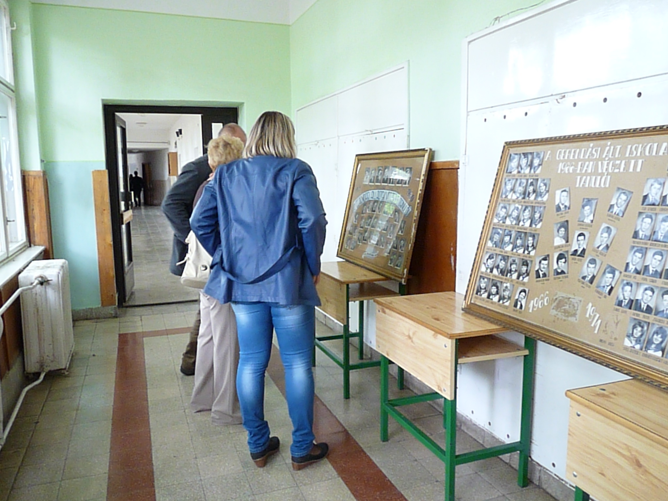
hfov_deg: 65.3
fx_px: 521
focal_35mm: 27
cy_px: 250
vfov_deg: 51.4
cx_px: 334
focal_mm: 4.8
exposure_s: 1/30
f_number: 2.8
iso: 1000
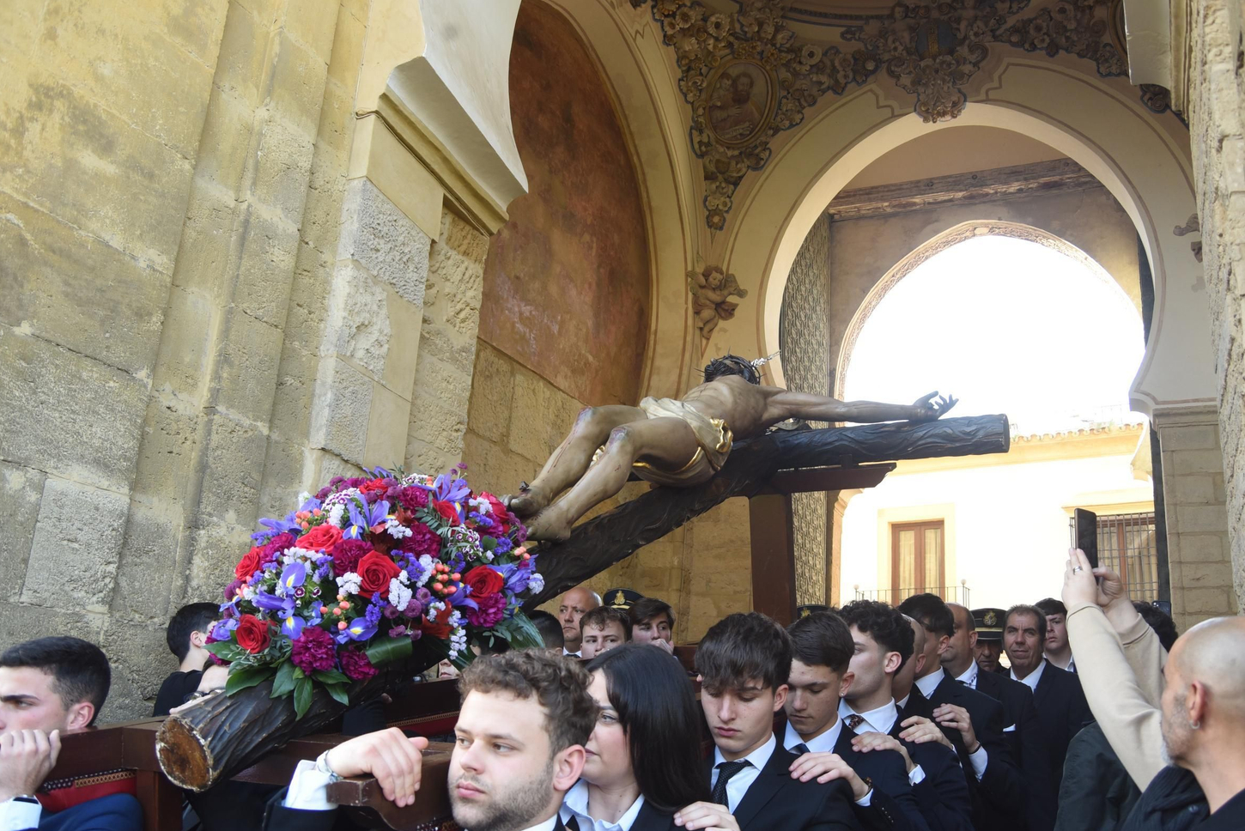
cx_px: 664
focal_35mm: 32
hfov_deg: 58.6
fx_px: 1107
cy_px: 416
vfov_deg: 41.2
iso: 800
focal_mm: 29
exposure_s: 1/160
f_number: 6.3
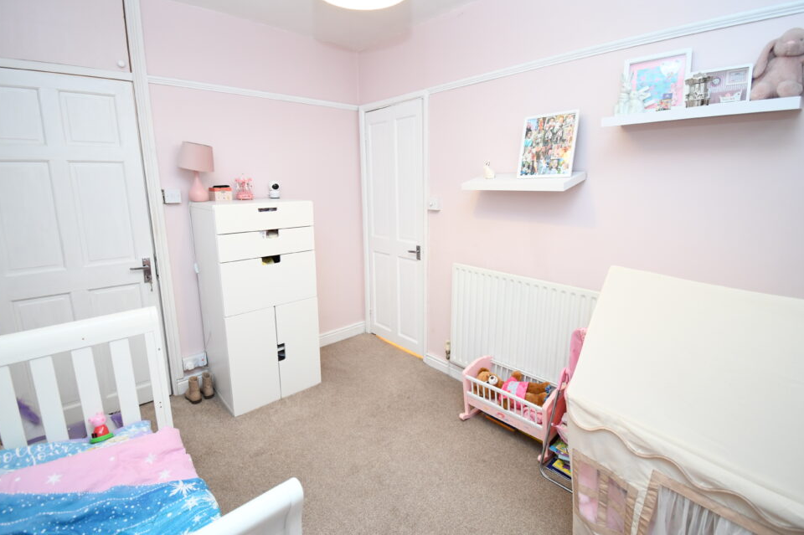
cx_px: 389
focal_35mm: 16
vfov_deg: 73.6
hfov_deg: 96.7
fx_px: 357
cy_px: 251
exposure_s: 1/13
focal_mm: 10
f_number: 4.5
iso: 560
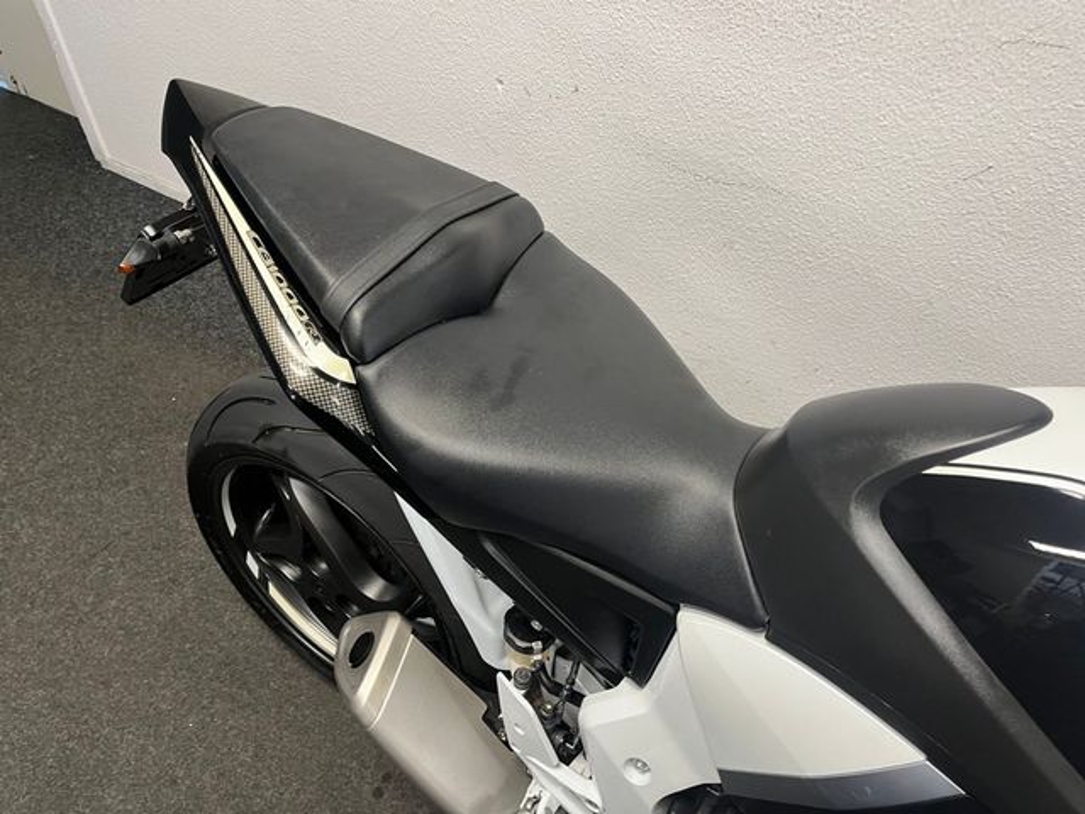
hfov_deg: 67.3
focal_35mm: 26
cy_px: 407
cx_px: 542
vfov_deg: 53.1
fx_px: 815
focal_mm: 5.1
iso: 100
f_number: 1.6
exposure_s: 1/50
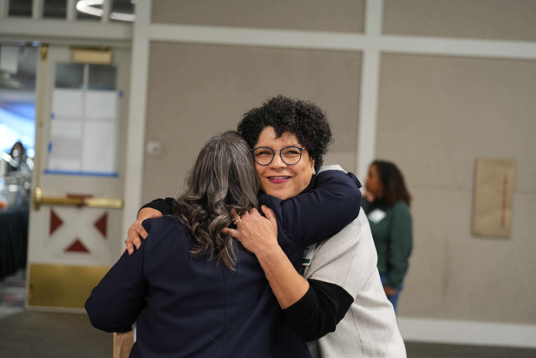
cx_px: 268
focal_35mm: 70
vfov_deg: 19.5
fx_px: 1042
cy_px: 179
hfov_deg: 28.8
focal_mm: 70
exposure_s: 1/125
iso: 1000
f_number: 2.8
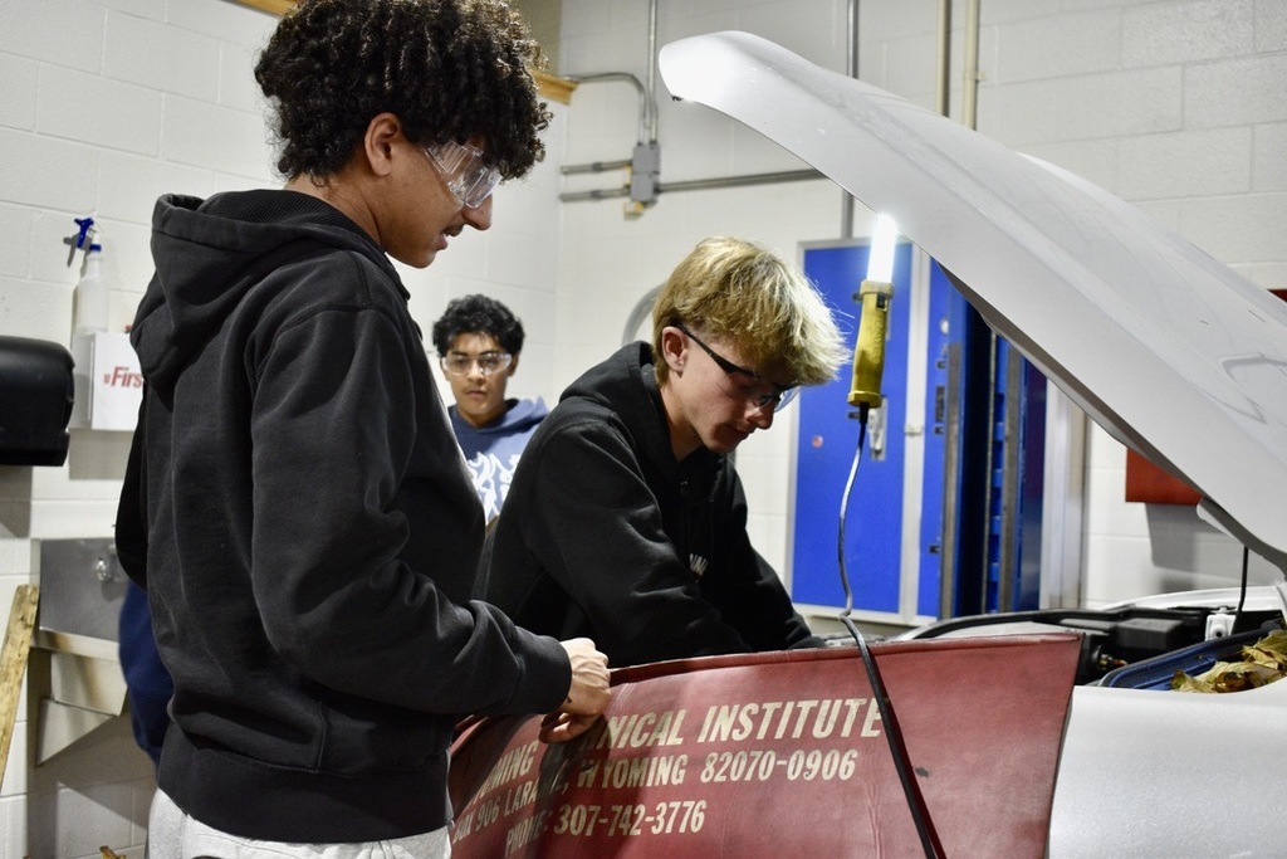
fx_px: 1448
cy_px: 430
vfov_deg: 33.0
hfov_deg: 47.9
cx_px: 644
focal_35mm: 40
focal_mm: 27
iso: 1250
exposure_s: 1/125
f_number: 4
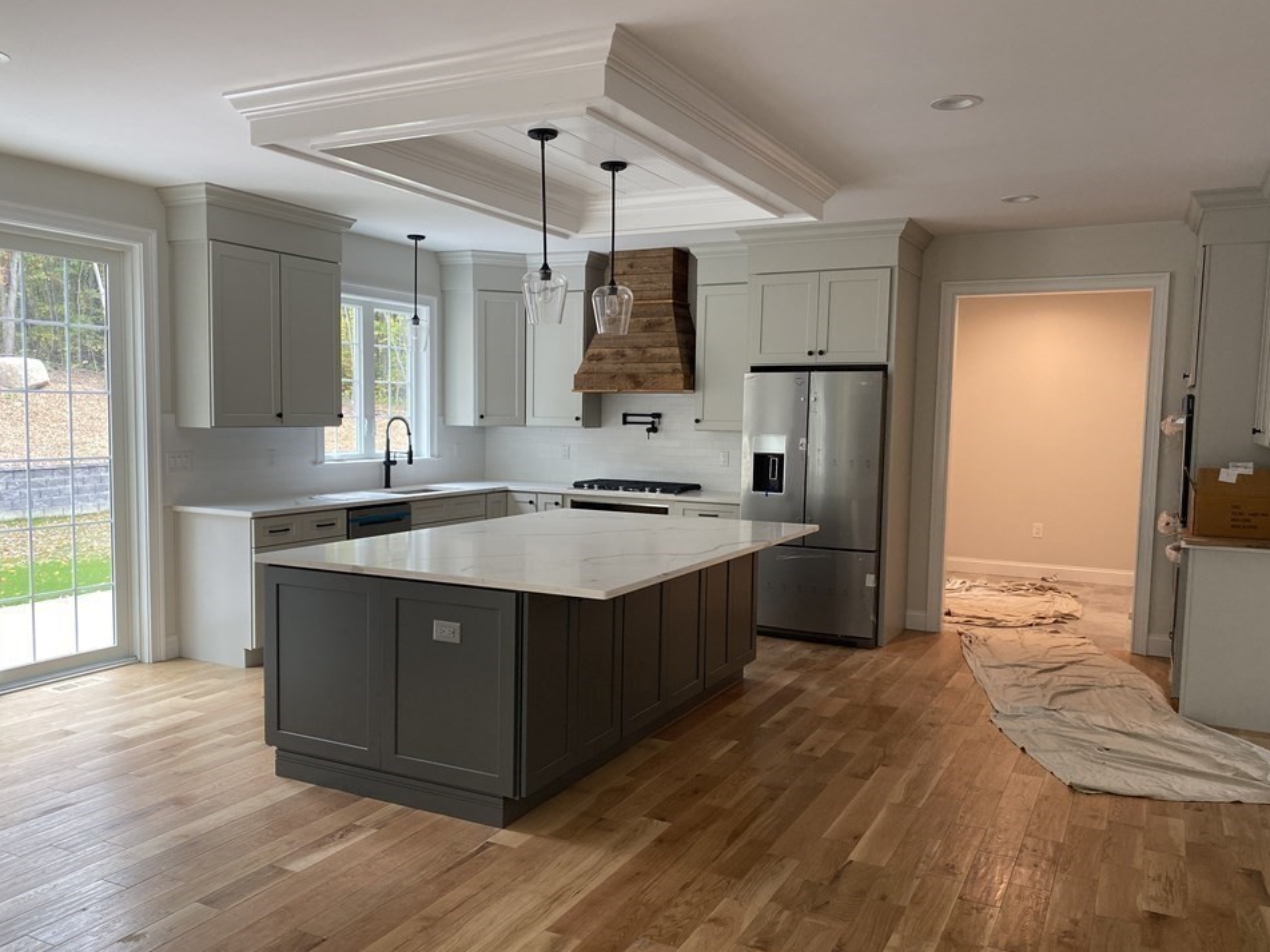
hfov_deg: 63.4
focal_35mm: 28
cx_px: 613
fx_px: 1027
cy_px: 507
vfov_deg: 49.7
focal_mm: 4.25
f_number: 1.8
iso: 80
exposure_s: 1/60
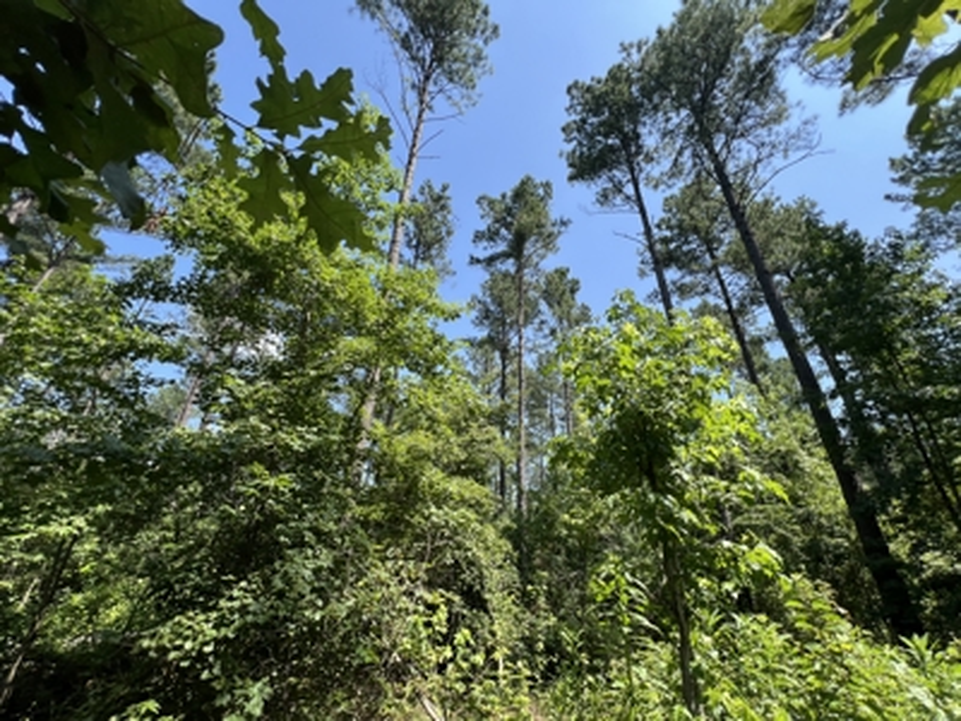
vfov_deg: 89.9
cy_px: 360
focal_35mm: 13
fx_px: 361
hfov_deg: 106.2
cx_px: 480
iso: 32
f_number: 1.8
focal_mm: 1.57
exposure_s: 1/649
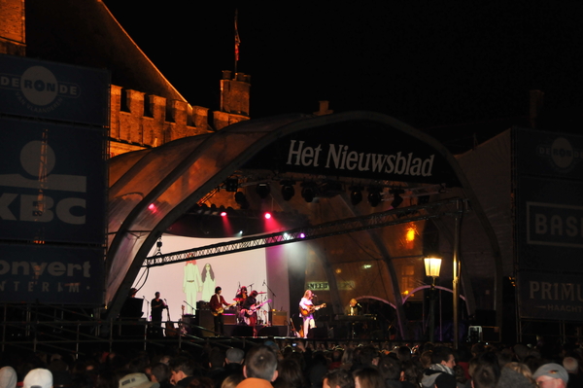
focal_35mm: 78
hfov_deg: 26.0
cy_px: 194
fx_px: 1262
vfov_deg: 17.5
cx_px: 292
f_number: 5
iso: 1000
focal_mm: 52
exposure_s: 1/40
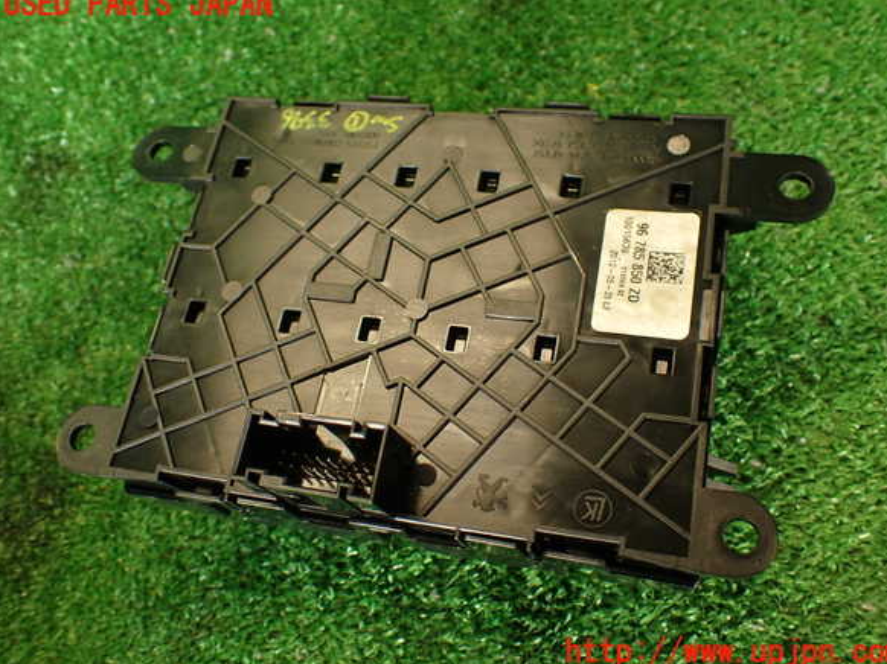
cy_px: 329
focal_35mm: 33
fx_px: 845
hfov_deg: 55.4
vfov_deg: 42.9
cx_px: 453
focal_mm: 5.79
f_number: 2.4
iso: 200
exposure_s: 1/30
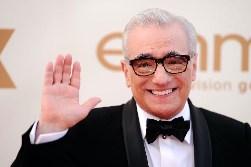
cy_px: 84
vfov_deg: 6.9
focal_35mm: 200
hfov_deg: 10.3
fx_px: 1394
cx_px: 126
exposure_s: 1/250
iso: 320
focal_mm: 200
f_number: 3.2
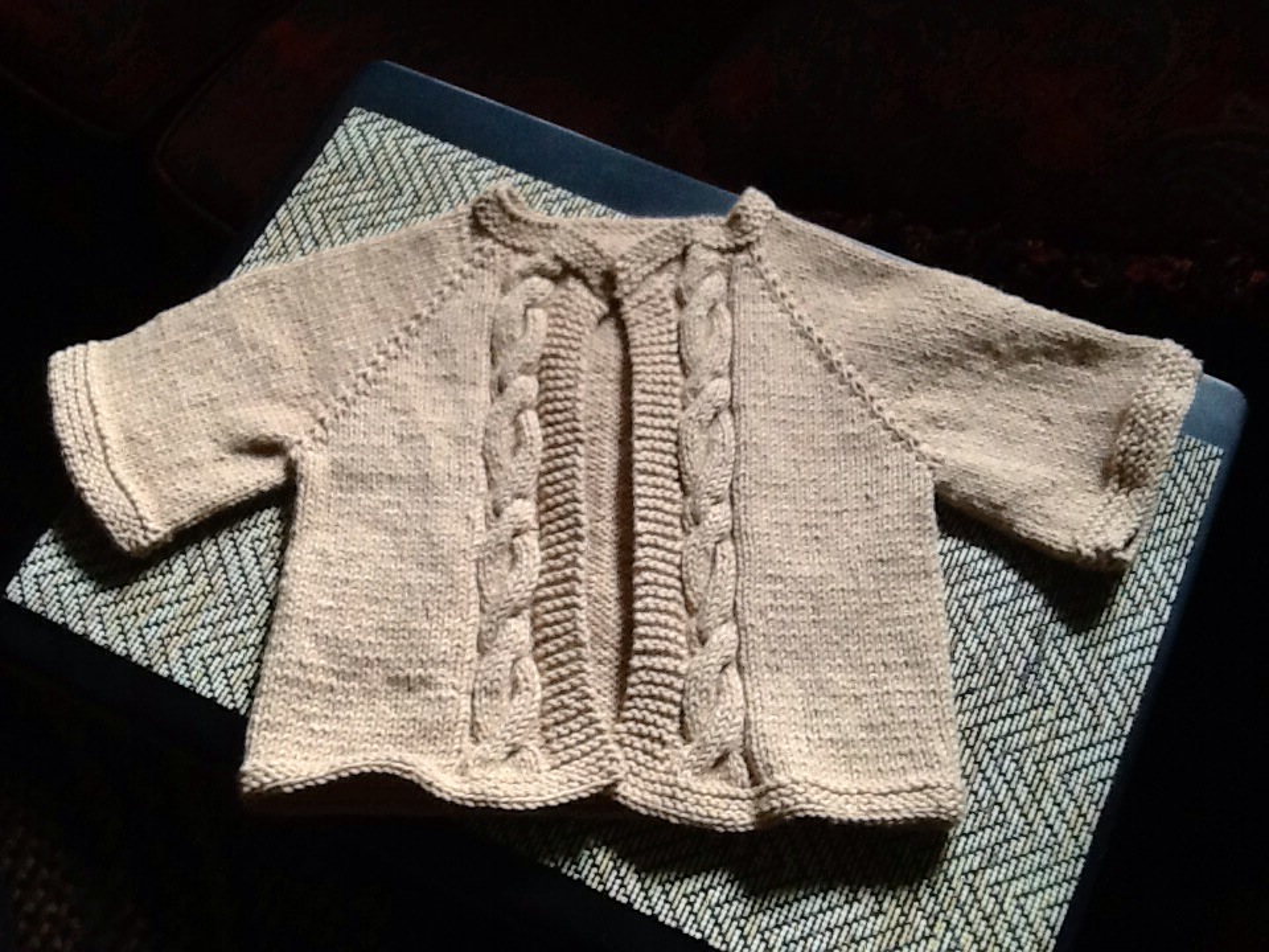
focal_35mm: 44
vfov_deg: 32.9
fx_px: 1613
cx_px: 634
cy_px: 476
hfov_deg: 42.9
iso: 64
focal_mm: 2.03
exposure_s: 1/30
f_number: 2.4
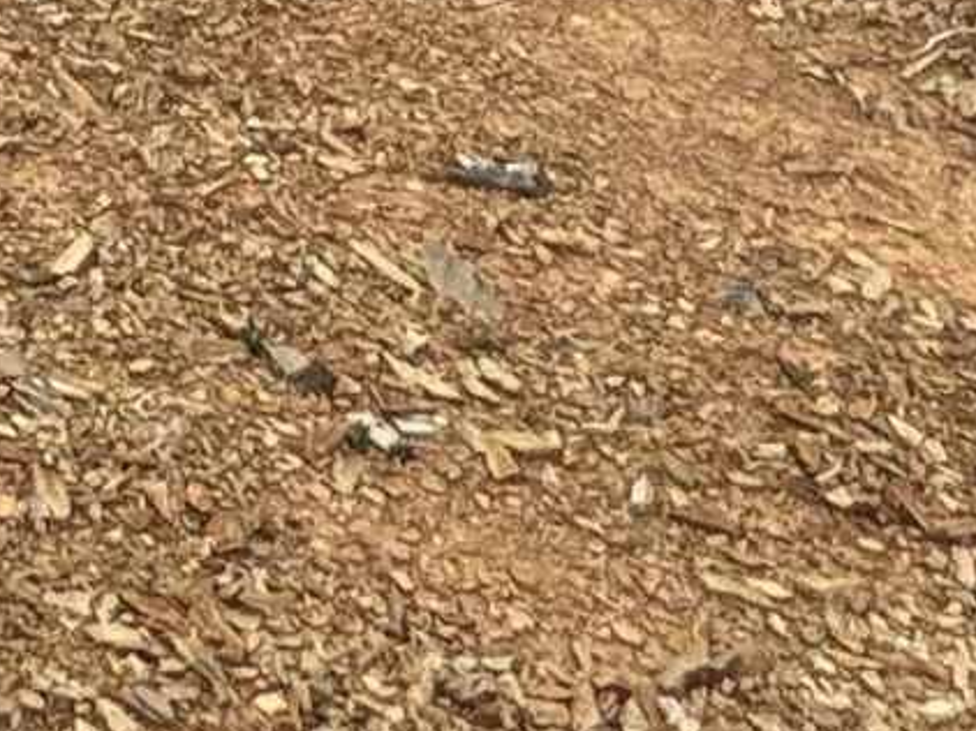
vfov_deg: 10.5
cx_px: -777
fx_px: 2874
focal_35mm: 102
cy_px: -1439
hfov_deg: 16.3
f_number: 2.2
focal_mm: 2.22
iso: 40
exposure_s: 1/1078
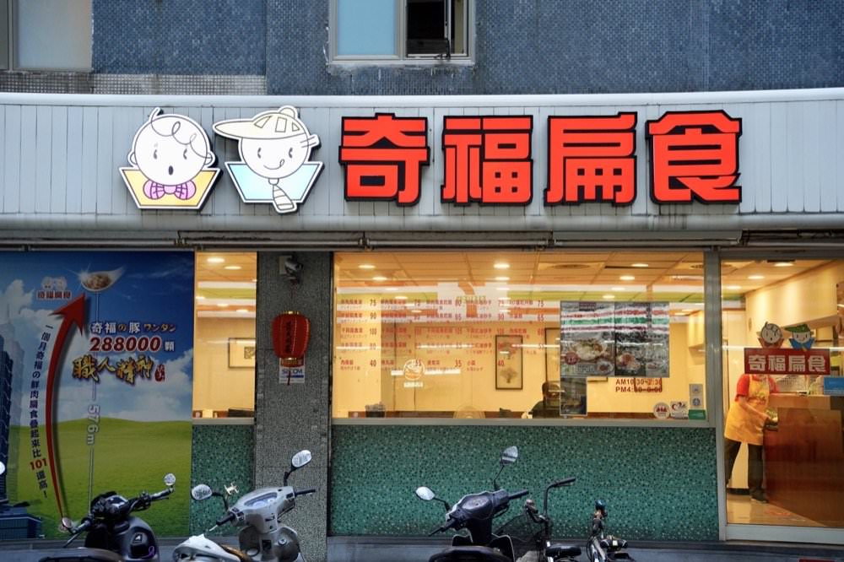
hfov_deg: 37.5
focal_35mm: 53
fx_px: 1242
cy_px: 281
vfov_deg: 25.5
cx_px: 422
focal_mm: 53
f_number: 4
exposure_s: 1/160
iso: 800
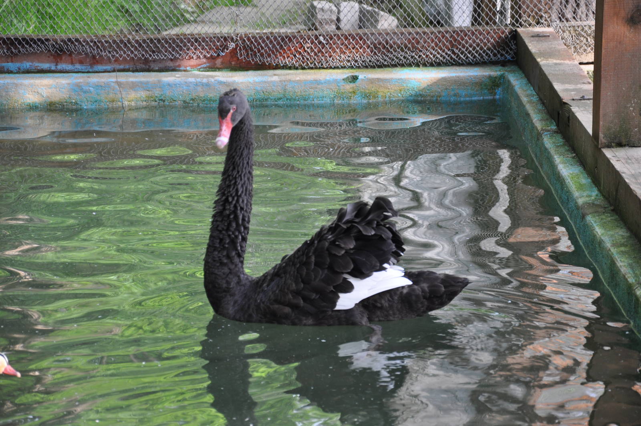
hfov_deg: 13.1
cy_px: 213
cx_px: 320
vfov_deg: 8.7
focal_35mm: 158
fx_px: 2801
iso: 400
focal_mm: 105
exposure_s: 1/60
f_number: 5.6
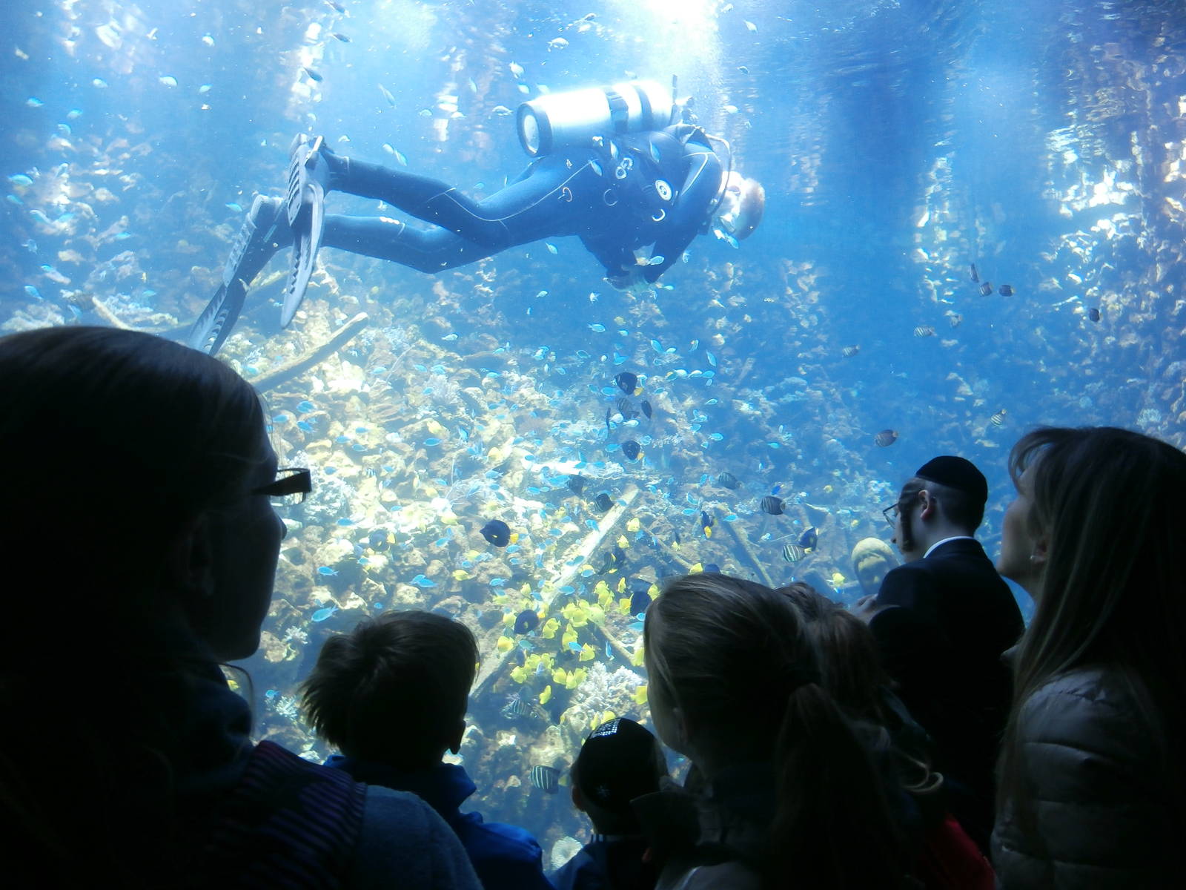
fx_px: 822
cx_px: 593
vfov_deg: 56.8
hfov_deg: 71.6
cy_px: 445
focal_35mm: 24
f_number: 3
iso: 125
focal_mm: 4.2
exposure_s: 1/30
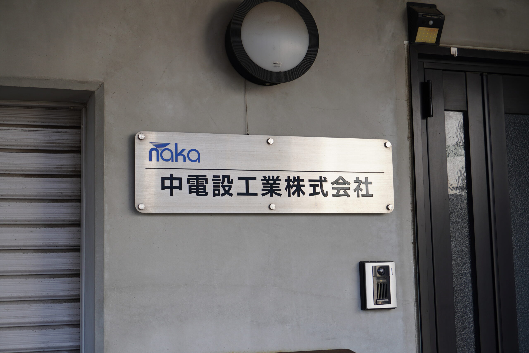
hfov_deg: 37.8
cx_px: 264
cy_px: 176
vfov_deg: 25.8
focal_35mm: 52
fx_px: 771
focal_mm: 35
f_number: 5.6
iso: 100
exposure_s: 1/80
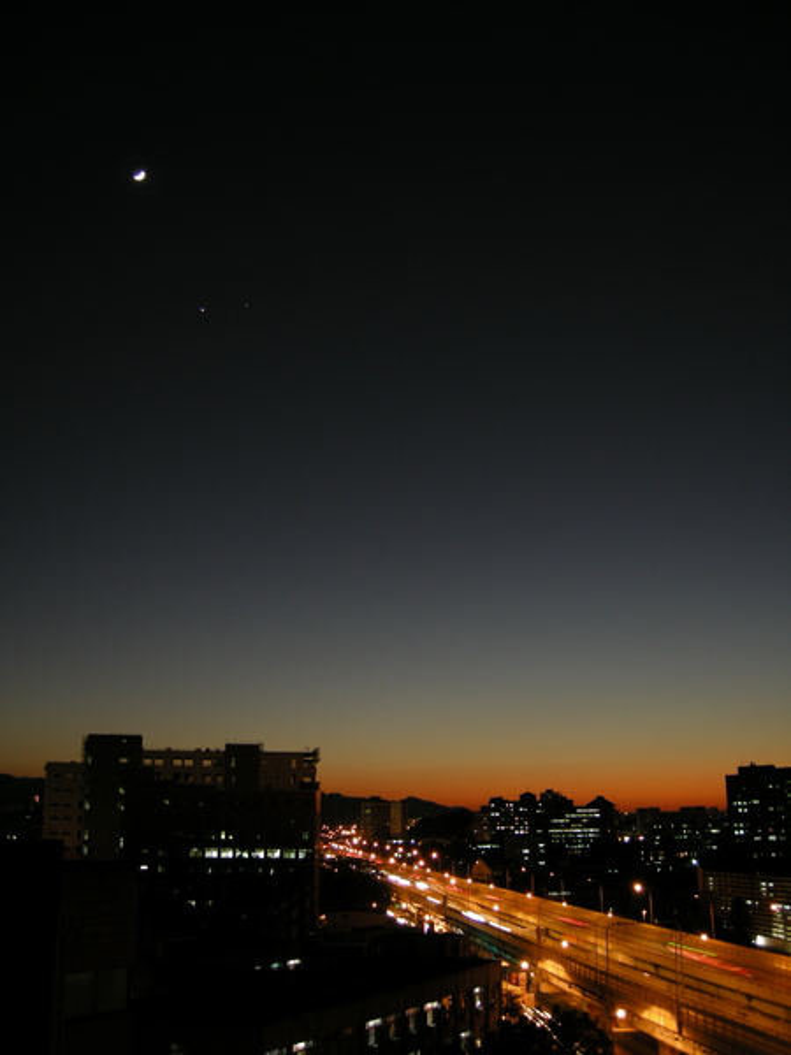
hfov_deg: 39.7
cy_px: 528
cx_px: 396
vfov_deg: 51.4
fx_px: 1097
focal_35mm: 36
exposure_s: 1
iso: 64
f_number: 2.7
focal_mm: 7.5
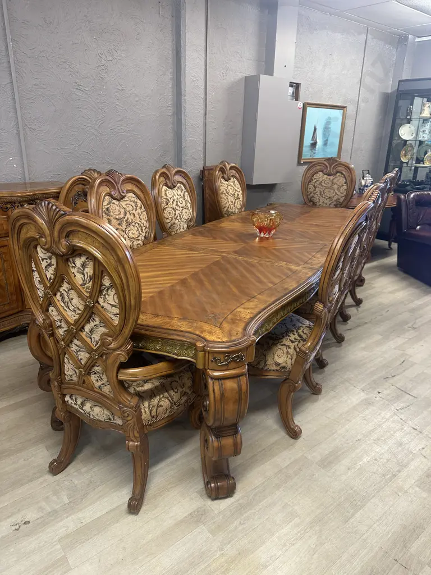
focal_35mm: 24
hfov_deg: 56.8
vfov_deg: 71.6
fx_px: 398
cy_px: 288
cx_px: 216
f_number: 1.78
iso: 160
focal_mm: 6.86
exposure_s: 1/50
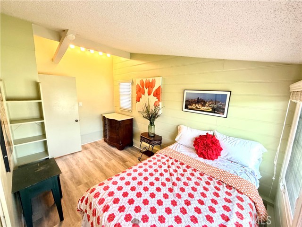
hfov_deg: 102.1
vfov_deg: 85.7
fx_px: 122
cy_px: 114
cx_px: 151
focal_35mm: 14
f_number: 2.2
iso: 200
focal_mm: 2.22
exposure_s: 1/60
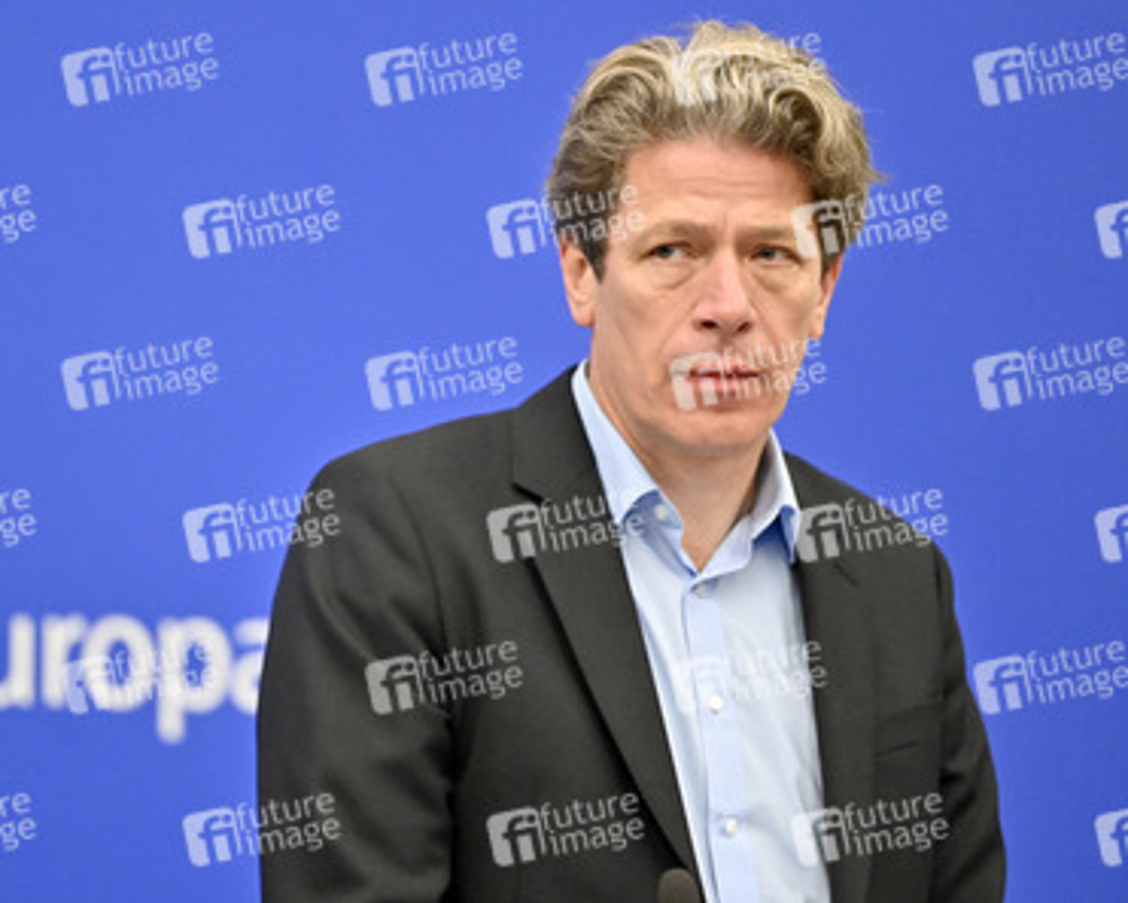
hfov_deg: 8.5
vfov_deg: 6.8
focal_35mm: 228
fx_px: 7614
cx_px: 485
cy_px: 450
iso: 5000
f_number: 2.8
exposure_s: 1/640
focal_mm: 200
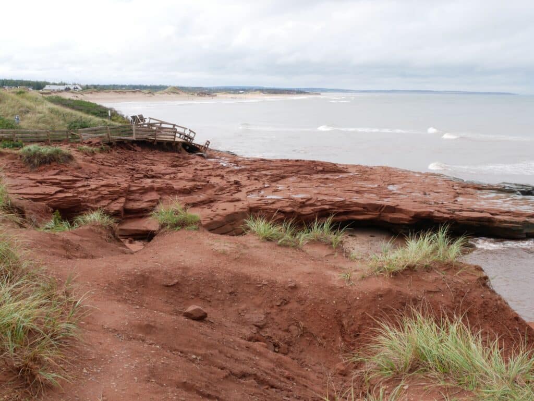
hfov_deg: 44.8
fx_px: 648
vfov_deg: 34.4
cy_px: 200
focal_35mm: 42
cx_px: 267
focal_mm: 21
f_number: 14
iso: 200
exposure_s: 1/60
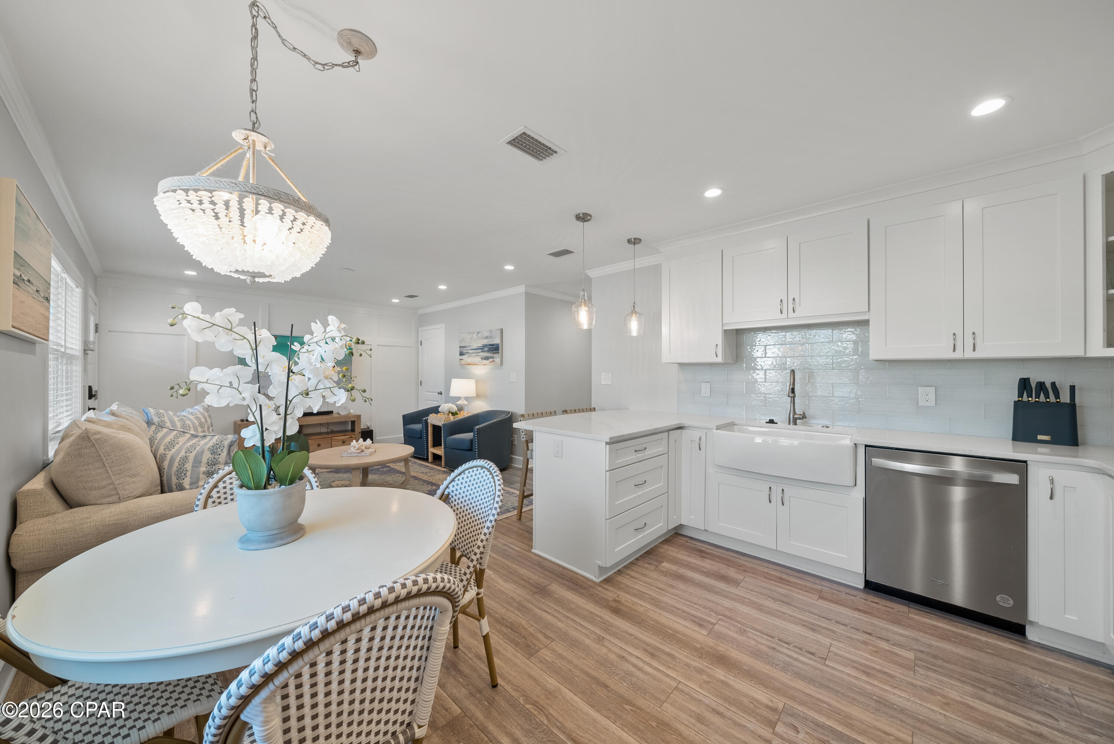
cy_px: 372
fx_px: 371
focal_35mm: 12
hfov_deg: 112.6
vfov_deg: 90.1
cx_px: 557
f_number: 7.1
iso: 250
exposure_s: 1/4
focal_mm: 12
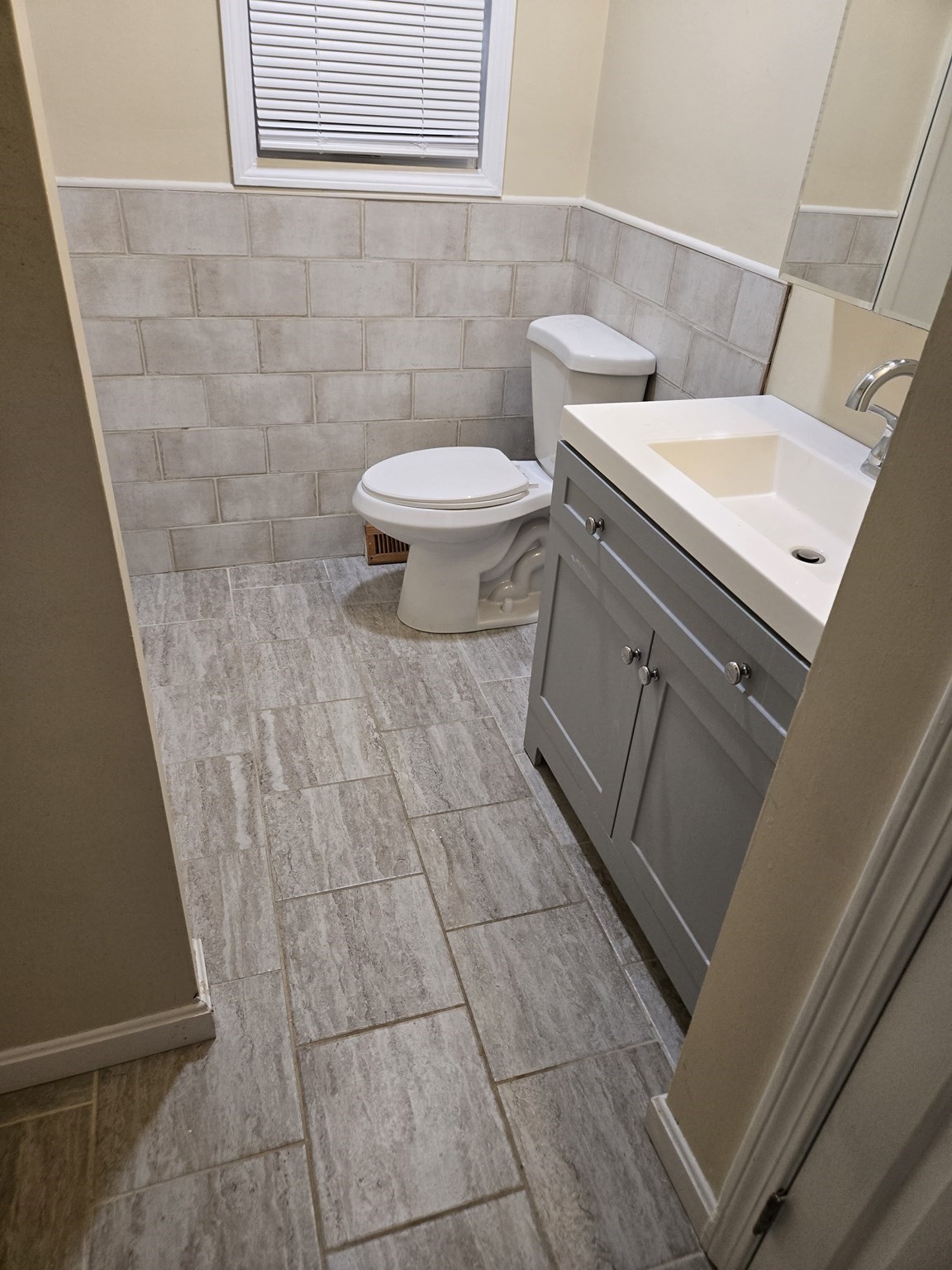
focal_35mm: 23
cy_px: 635
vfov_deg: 73.9
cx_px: 476
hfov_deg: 58.9
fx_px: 843
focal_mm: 5.4
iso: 200
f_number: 1.8
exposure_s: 1/120
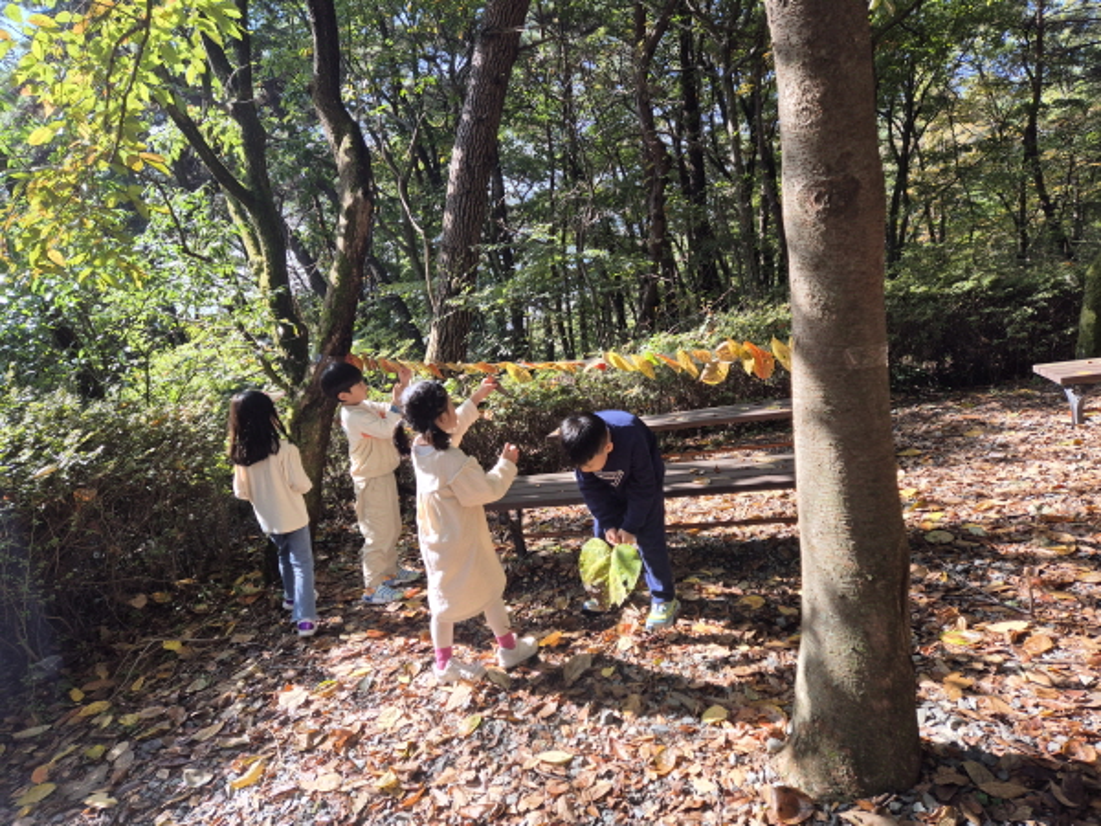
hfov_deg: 73.9
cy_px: 413
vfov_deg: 58.9
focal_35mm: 23
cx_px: 550
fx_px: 732
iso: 25
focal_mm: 5.4
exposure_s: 1/230
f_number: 1.8
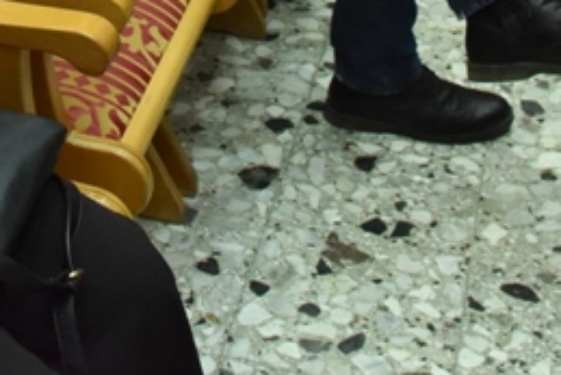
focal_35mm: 95
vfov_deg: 12.7
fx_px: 1481
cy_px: -363
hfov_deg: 20.9
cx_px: 32
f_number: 6.3
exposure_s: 1/160
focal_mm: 24
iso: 2500
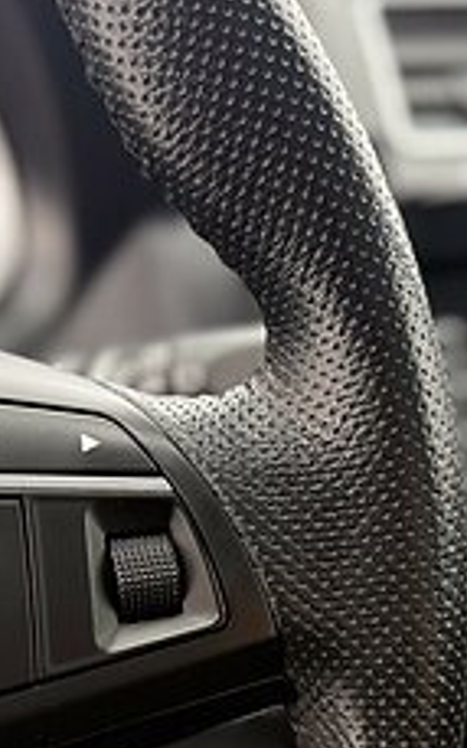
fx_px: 1243
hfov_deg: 21.1
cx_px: 359
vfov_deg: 33.0
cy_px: 544
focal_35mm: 61
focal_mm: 6.76
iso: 160
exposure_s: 1/197
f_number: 1.78
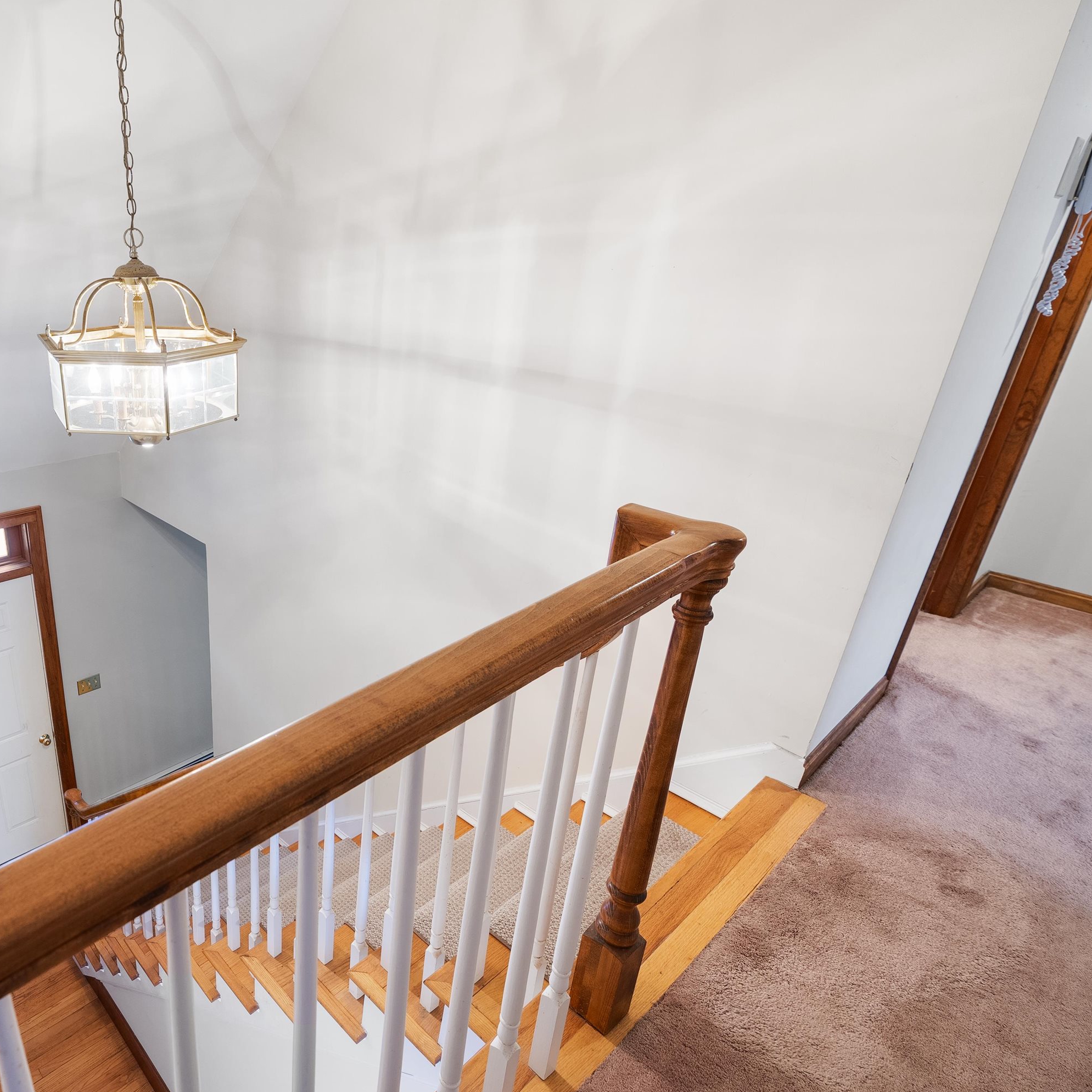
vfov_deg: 72.1
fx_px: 749
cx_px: 292
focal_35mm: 21
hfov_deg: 68.2
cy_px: 559
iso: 320
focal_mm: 16
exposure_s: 1/2
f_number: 7.1
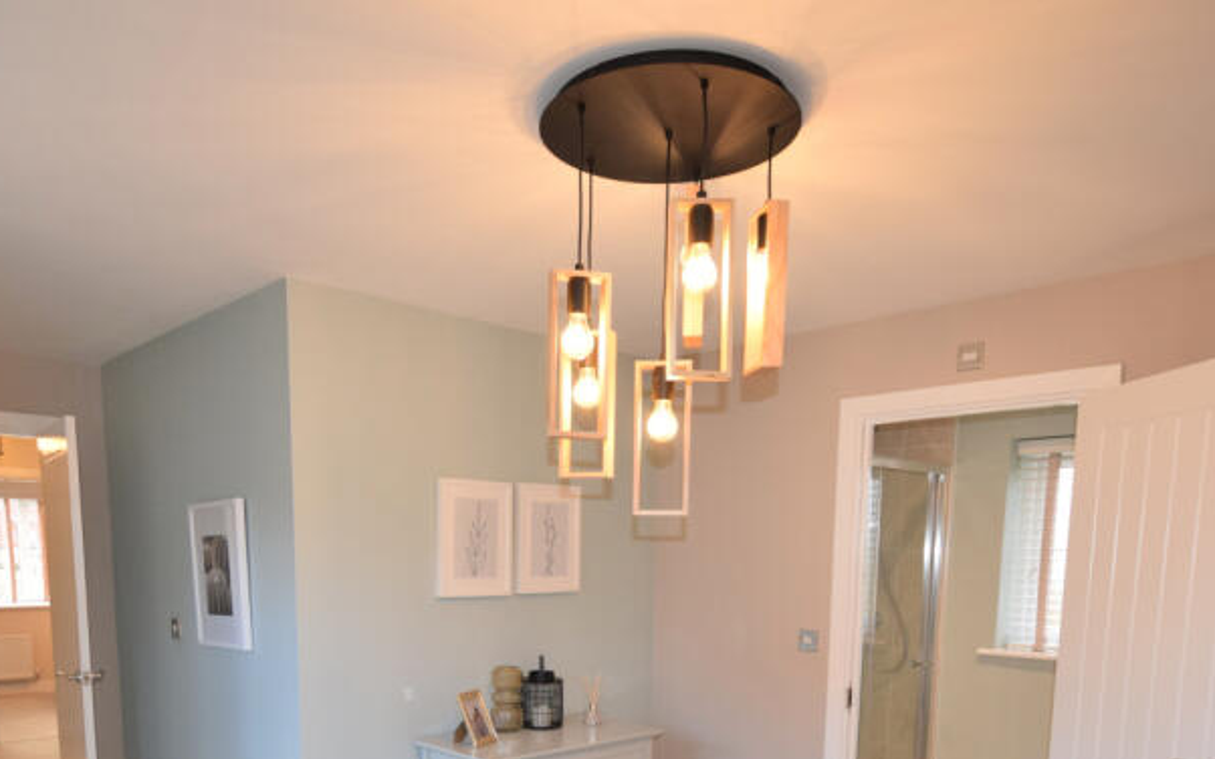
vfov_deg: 43.8
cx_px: 569
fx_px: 861
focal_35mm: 26
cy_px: 671
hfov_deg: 70.4
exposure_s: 1/125
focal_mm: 10
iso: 800
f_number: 5.6
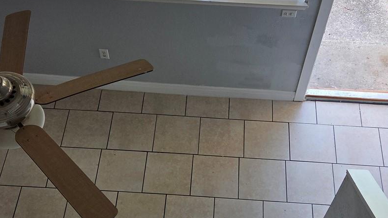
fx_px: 525
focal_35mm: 51
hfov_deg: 40.6
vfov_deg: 23.4
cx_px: 196
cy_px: 138
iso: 64
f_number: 1.8
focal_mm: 5.4
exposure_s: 1/180
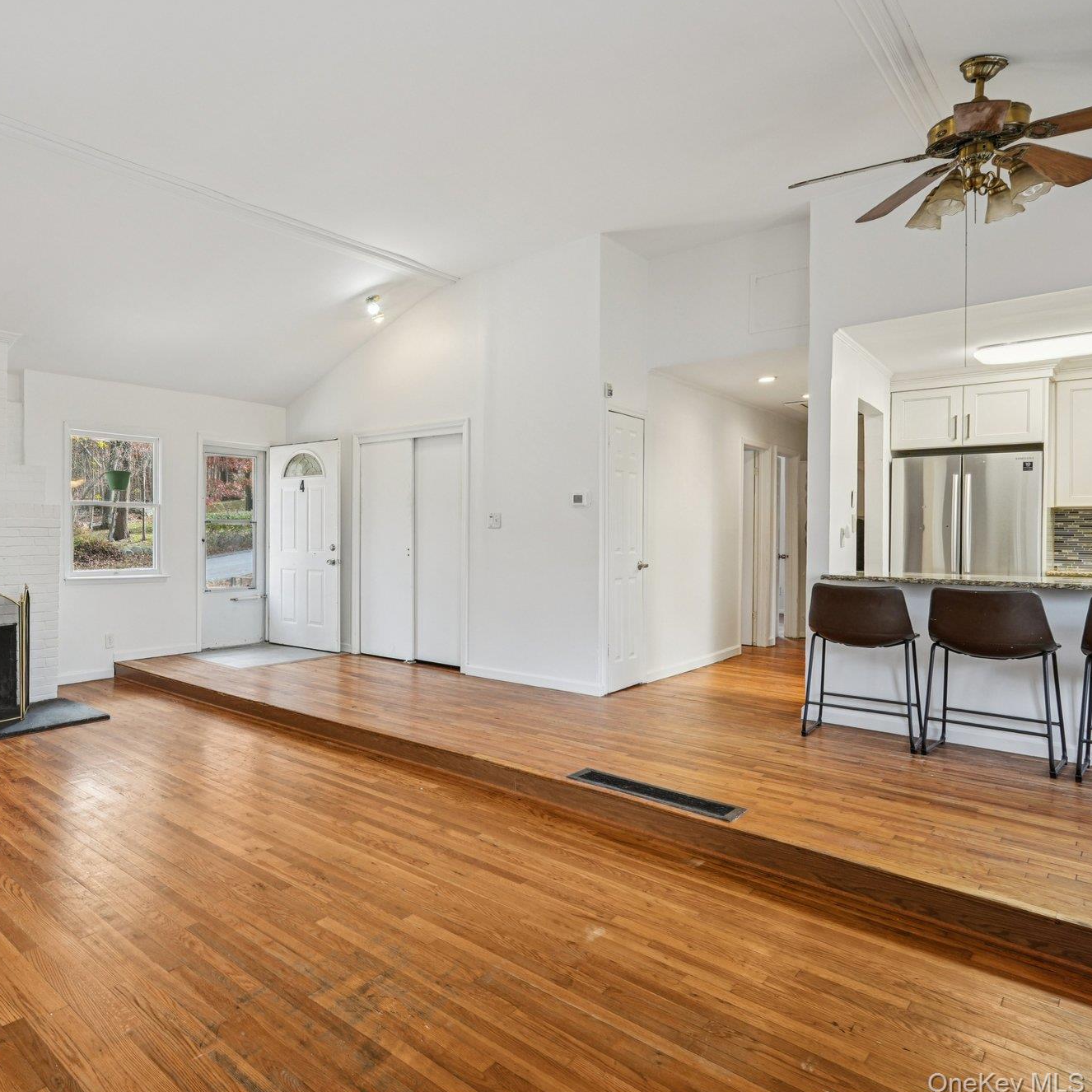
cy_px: 541
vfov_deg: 72.1
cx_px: 252
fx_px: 749
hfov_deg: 66.8
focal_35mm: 21
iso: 400
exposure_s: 1/15
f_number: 9
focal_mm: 16
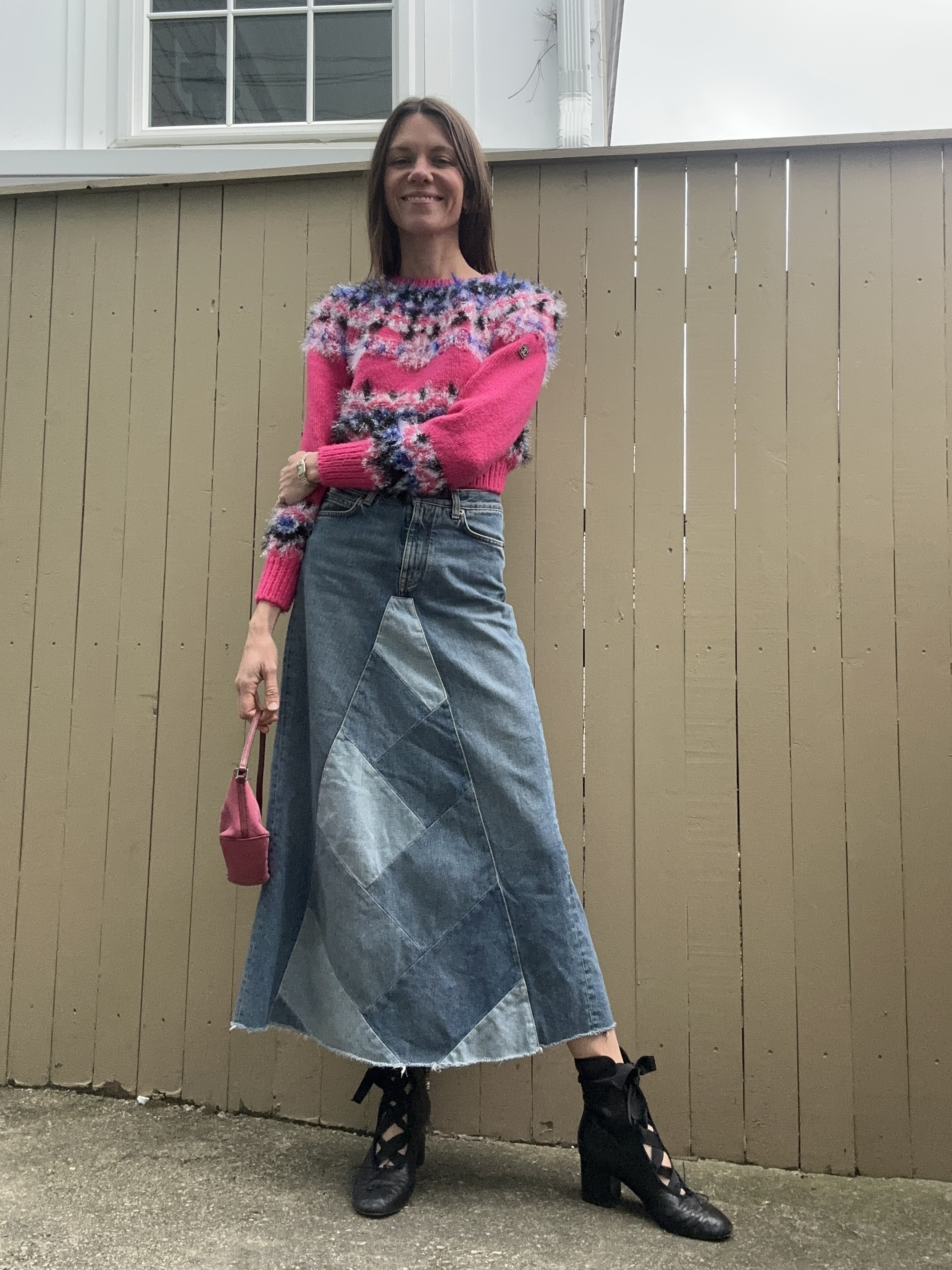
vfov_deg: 60.0
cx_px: 476
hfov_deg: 46.8
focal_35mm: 30
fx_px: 1100
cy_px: 635
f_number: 1.9
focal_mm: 2.69
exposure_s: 1/60
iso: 80
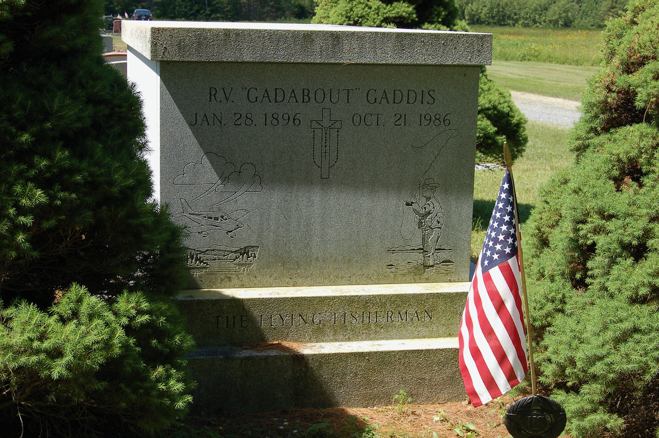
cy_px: 219
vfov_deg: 23.8
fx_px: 1043
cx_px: 330
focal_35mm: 57
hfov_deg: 35.1
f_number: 10
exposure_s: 1/250
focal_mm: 38
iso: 360
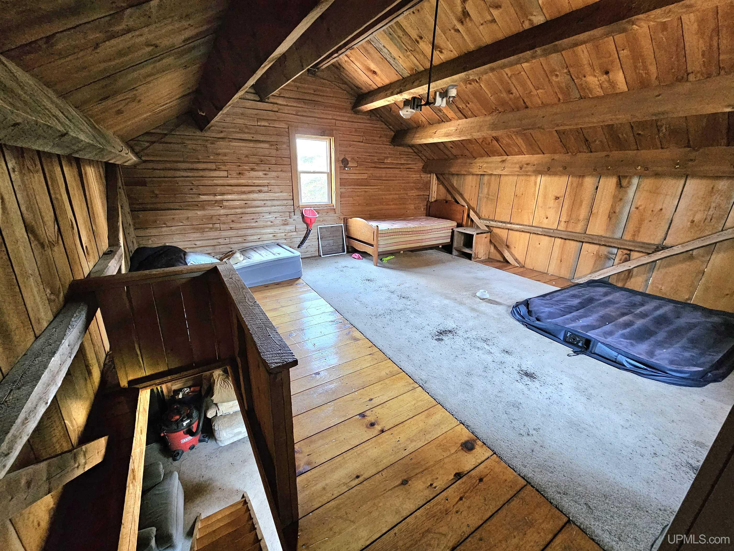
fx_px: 276
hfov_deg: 106.2
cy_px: 276
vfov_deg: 89.9
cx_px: 367
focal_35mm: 13
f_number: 2.2
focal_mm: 2.2
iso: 800
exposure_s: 1/24
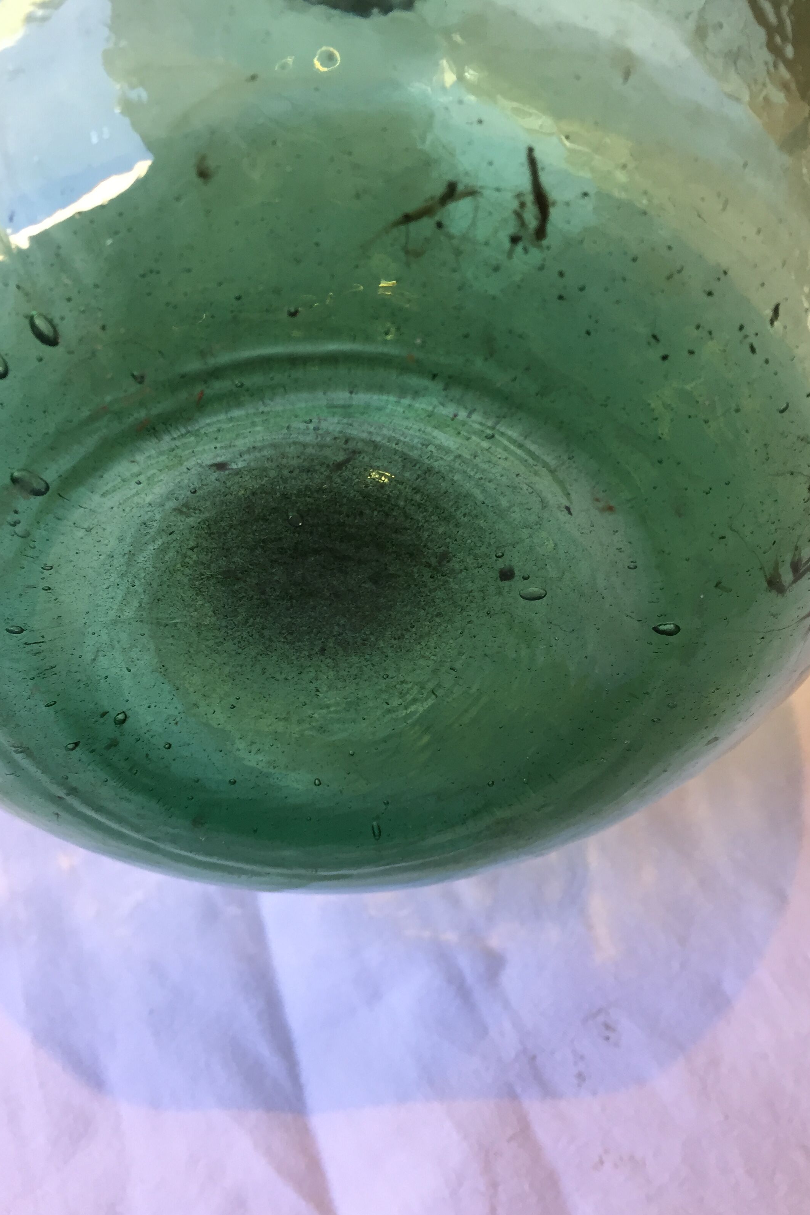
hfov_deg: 42.3
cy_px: 623
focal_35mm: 31
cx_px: 375
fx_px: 1046
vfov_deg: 60.3
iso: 32
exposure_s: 1/33
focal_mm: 4.15
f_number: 2.2
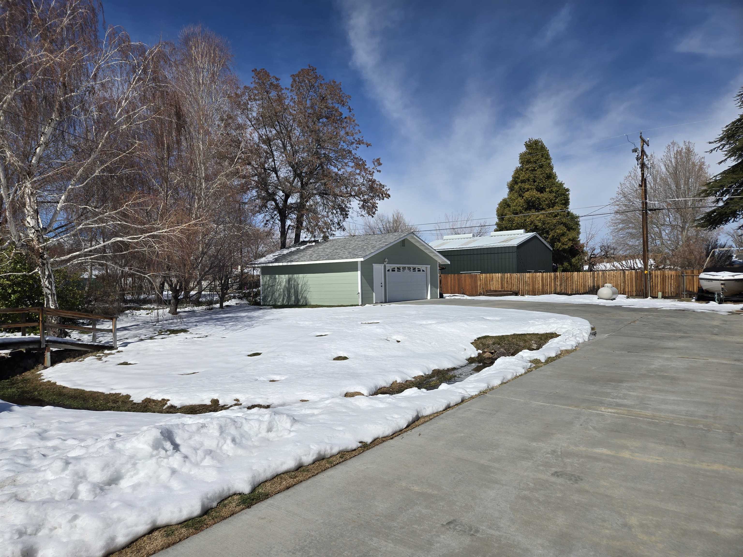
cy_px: 278
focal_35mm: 23
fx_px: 494
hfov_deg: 73.9
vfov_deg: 58.9
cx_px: 372
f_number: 1.8
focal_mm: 5.4
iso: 25
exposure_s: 1/5397
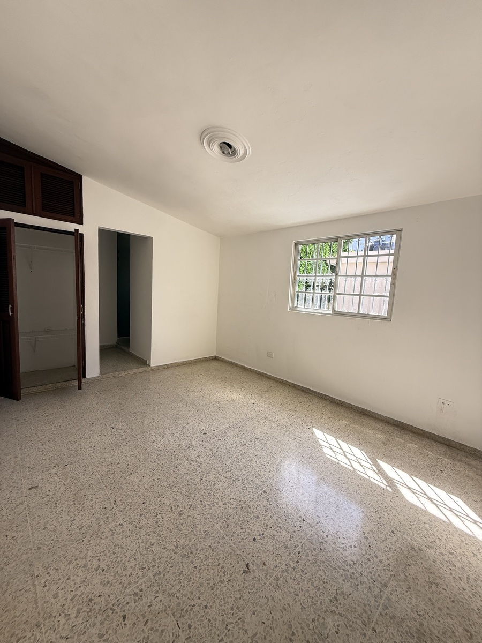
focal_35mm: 14
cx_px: 241
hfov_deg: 85.7
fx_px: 260
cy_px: 322
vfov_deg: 102.1
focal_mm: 2.22
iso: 100
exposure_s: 1/99
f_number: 2.2
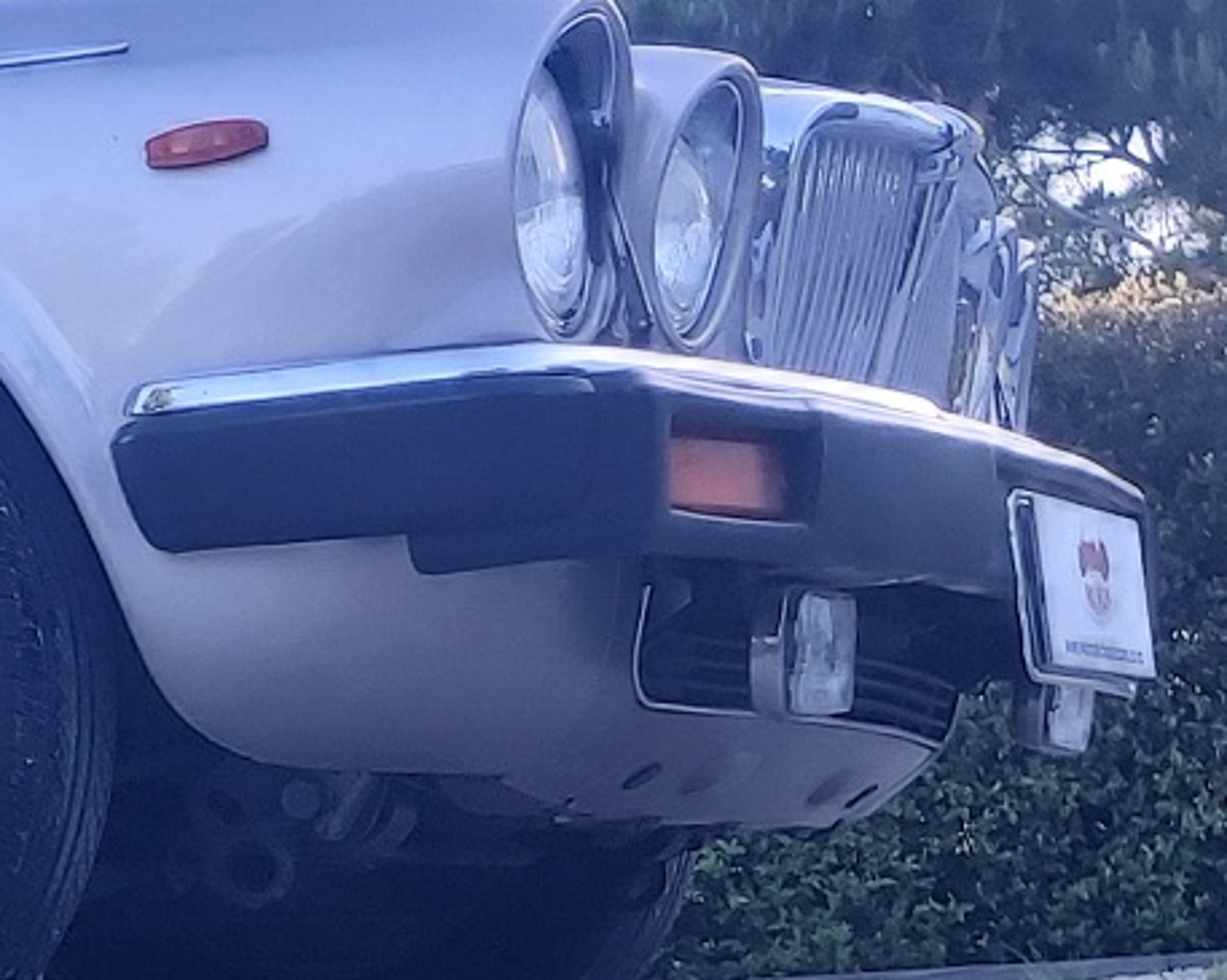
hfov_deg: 14.7
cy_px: 639
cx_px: -1061
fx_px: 4065
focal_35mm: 112
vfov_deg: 13.7
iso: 64
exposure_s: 1/176
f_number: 1.7
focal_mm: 3.92
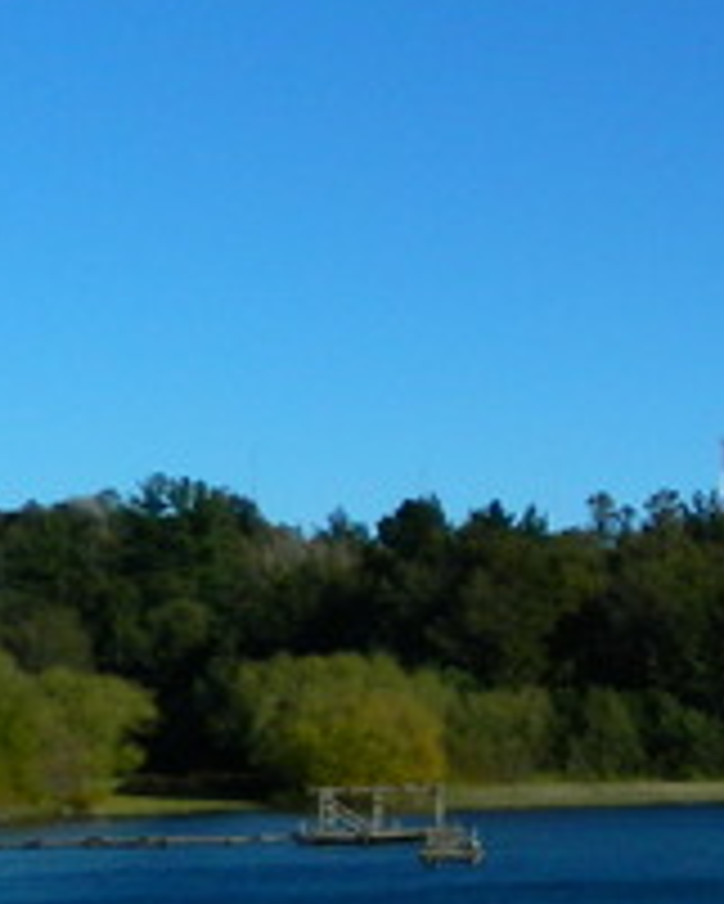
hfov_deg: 12.9
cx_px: 1628
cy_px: 747
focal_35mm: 97
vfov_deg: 19.5
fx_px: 2596
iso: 80
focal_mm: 4.5
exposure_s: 1/200
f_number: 8.7
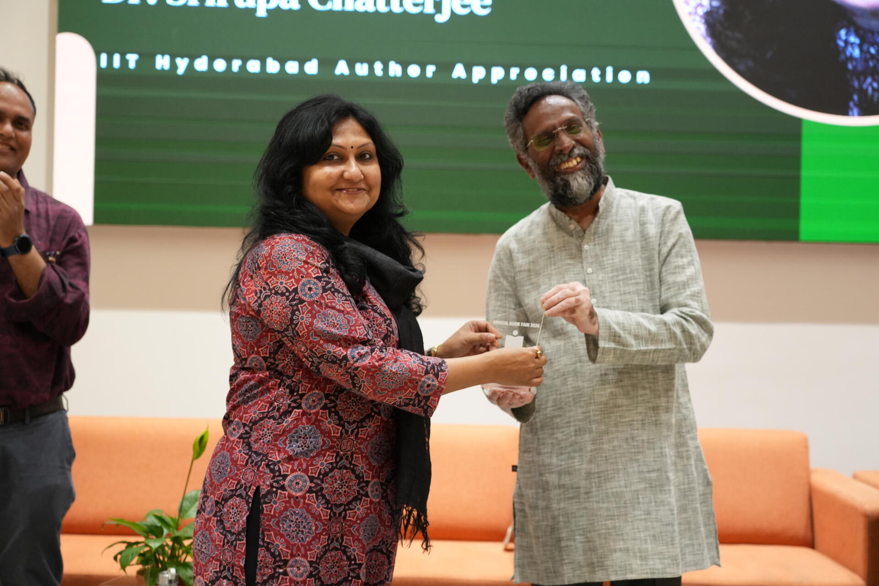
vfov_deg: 24.2
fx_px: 1367
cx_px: 440
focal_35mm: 56
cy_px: 293
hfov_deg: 35.6
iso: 2500
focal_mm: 56
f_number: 4
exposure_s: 1/160
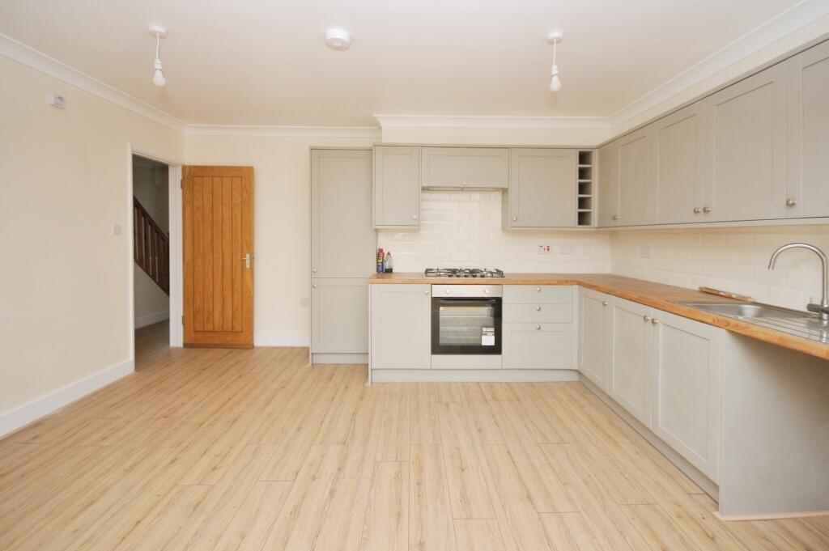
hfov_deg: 95.0
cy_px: 276
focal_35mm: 16
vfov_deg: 72.0
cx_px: 414
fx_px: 380
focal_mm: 11
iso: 200
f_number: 5
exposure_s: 1/60
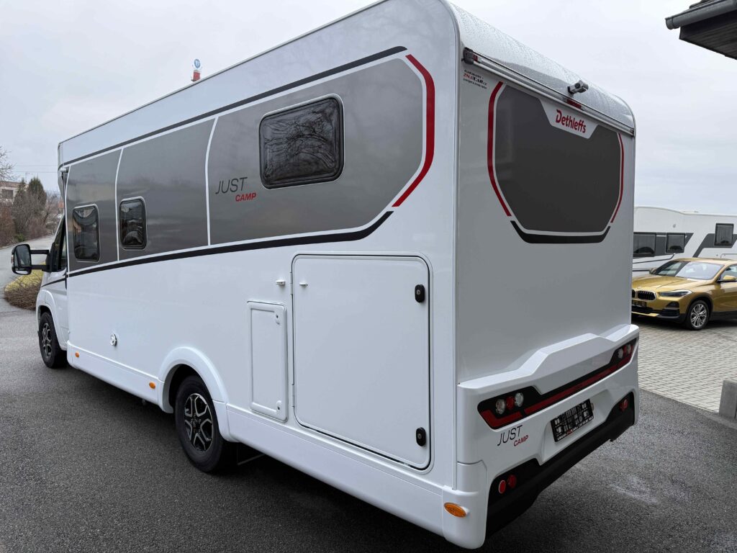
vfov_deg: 56.8
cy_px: 276
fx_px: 511
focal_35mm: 24
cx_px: 368
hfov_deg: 71.6
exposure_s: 1/979
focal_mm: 6.76
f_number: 1.78
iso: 100
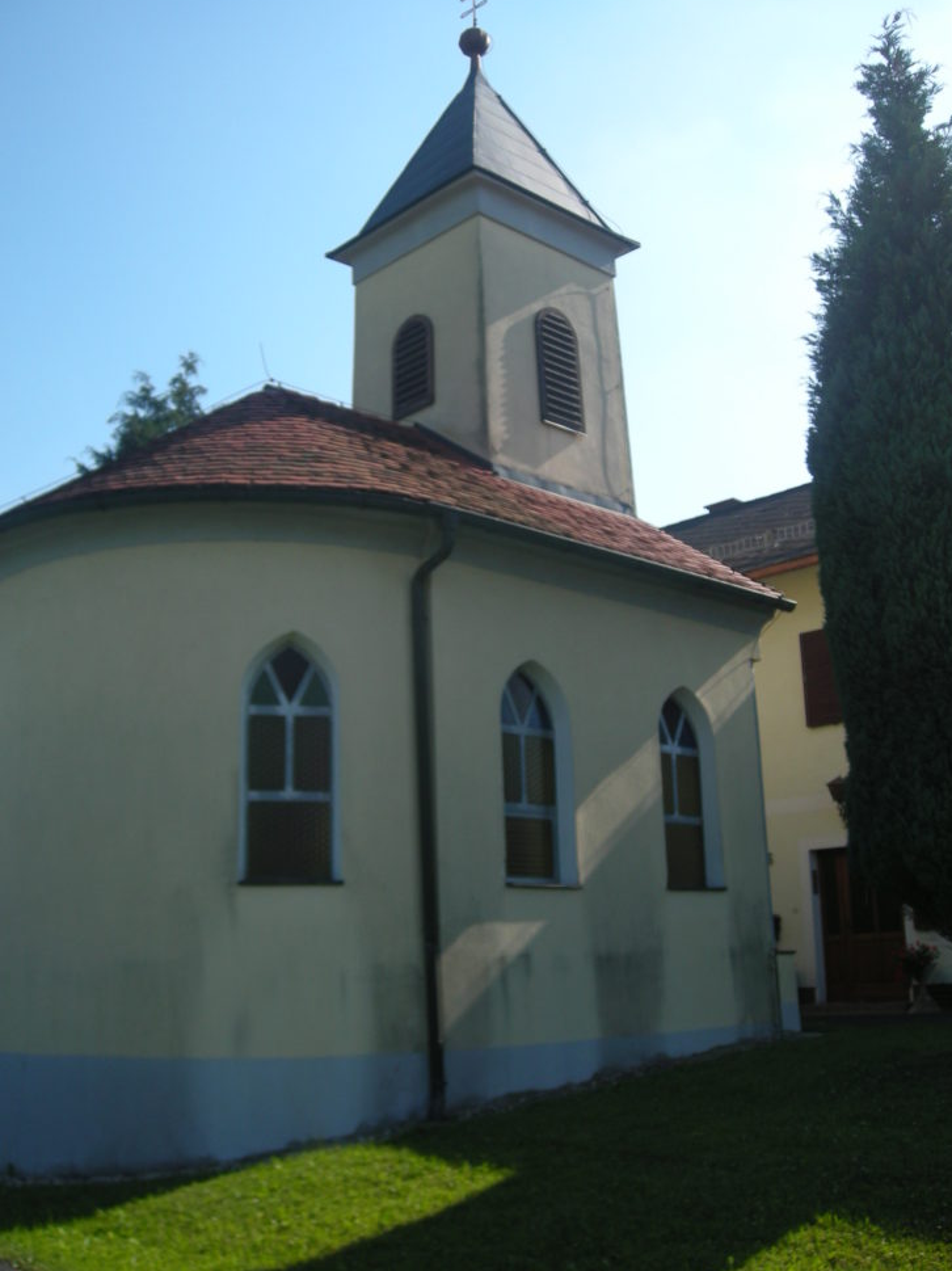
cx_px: 451
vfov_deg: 50.1
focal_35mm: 37
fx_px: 1358
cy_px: 610
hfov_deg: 38.6
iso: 50
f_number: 5.7
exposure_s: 1/180
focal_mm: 5.7
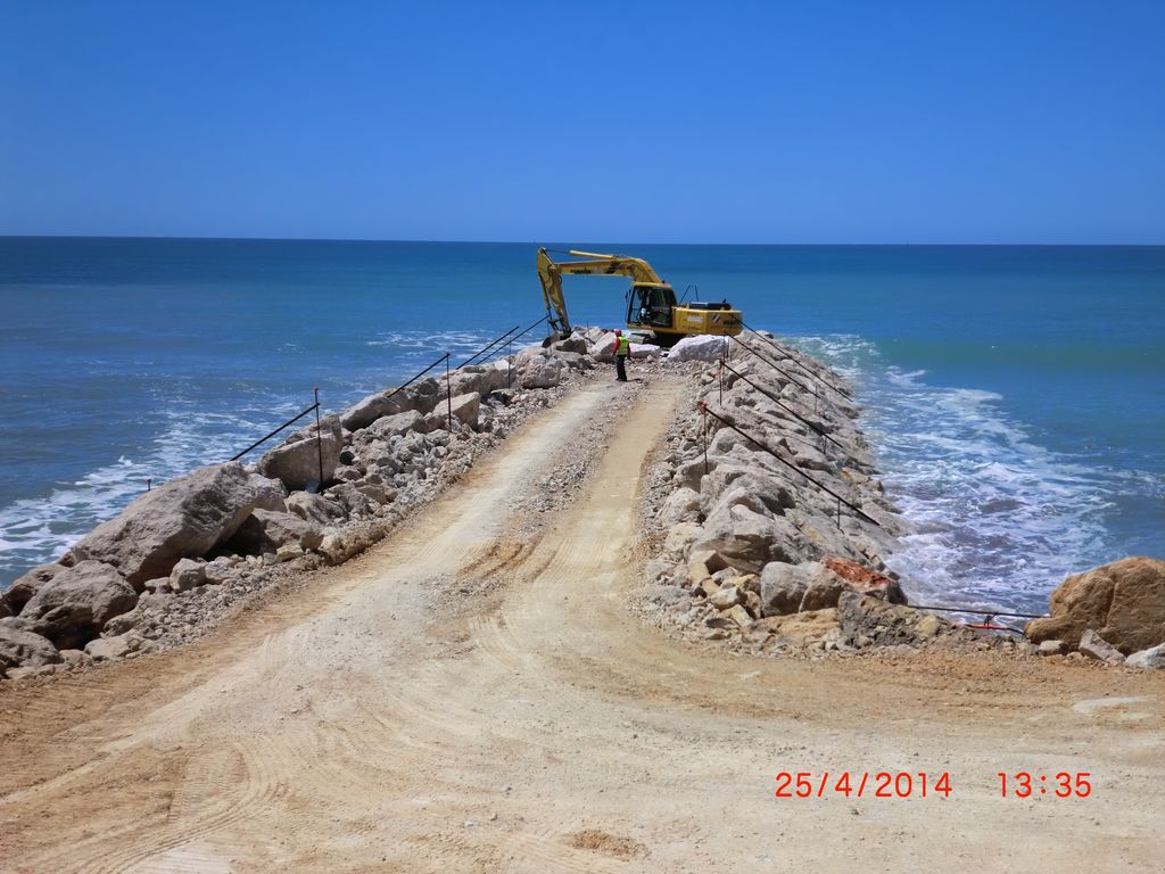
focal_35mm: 47
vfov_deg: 30.9
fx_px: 1582
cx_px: 582
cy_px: 437
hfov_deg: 40.4
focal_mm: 8.46
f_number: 9.6
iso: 50
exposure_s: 1/250
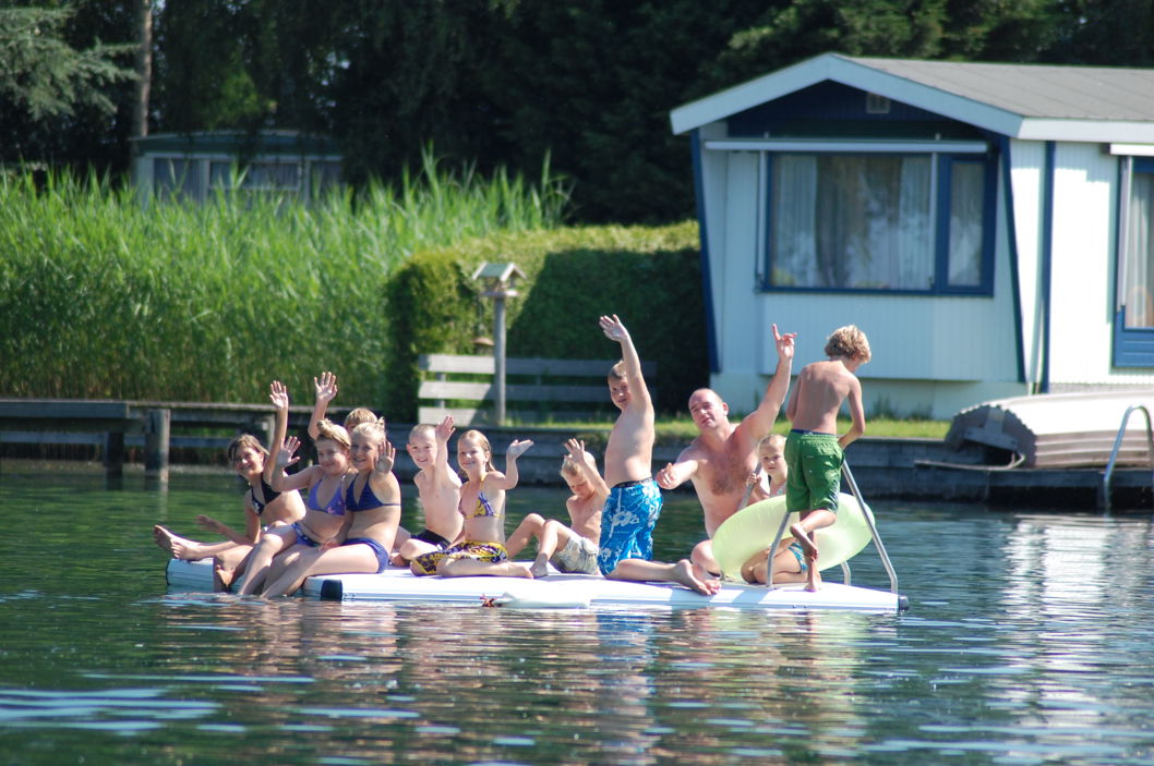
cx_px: 577
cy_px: 383
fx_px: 12008
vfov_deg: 3.7
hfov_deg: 5.5
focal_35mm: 375
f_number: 5.3
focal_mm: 250
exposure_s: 1/1000
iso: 400
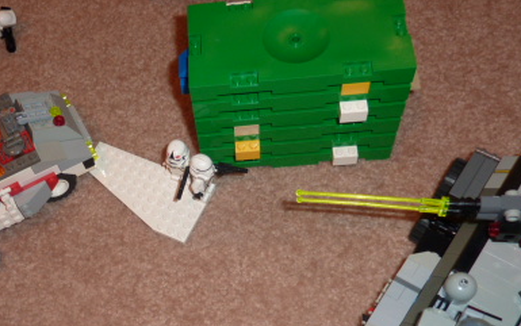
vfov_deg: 28.4
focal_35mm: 44
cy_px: 277
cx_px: 168
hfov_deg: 44.5
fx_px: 625
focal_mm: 4.1
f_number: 3.3
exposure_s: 1/30
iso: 100
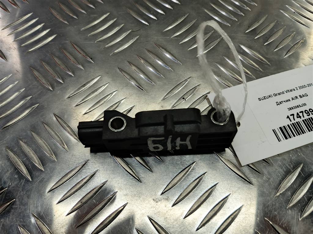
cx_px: 156
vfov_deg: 51.4
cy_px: 117
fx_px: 244
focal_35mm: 27
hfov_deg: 65.3
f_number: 1.6
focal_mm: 4.11
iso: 107
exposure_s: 1/66.7
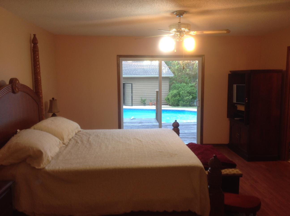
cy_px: 108
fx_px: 293
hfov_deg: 52.7
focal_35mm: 35
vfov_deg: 40.6
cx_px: 145
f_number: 2.4
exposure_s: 1/24
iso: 64
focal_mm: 4.28
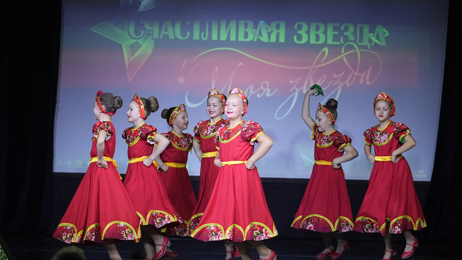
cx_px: 231
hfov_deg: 11.7
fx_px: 2254
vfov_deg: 6.6
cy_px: 115
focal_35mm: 184
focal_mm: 117
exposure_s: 1/400
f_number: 2.8
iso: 2000
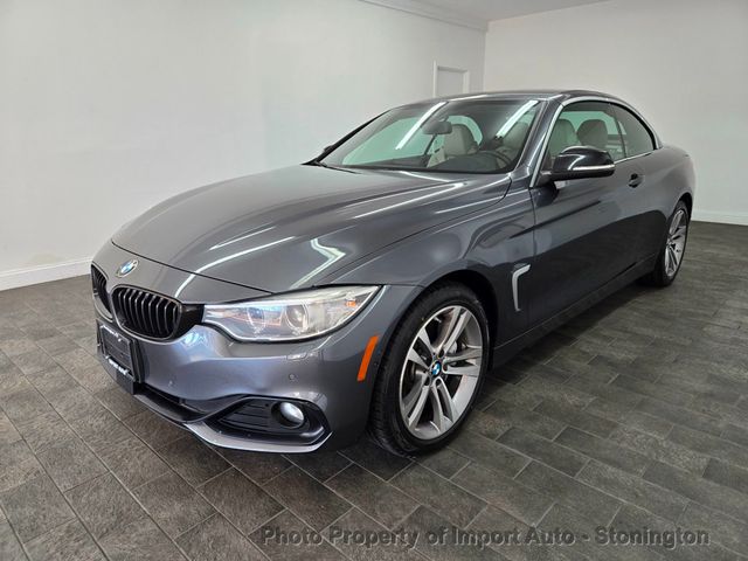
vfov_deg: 58.9
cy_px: 280
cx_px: 374
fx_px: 497
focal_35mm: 23
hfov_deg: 73.9
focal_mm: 5.4
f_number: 1.8
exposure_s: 1/120
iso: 100
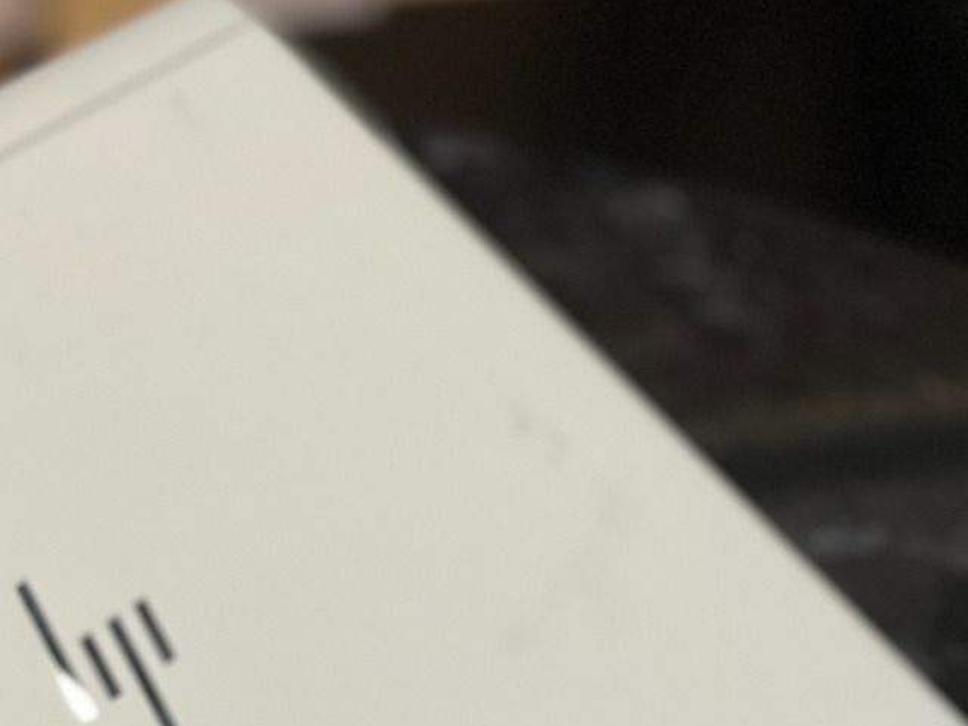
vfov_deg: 9.2
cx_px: -48
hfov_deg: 12.2
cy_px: 833
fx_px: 4474
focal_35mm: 160
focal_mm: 7.5
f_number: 2.2
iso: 80
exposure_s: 1/121
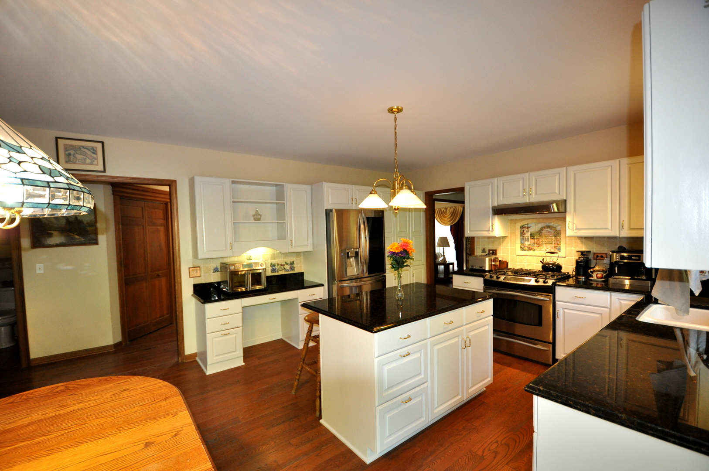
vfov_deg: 77.2
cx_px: 354
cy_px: 236
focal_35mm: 15
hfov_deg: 100.5
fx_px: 295
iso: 800
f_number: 3.5
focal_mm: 10
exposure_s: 1/60
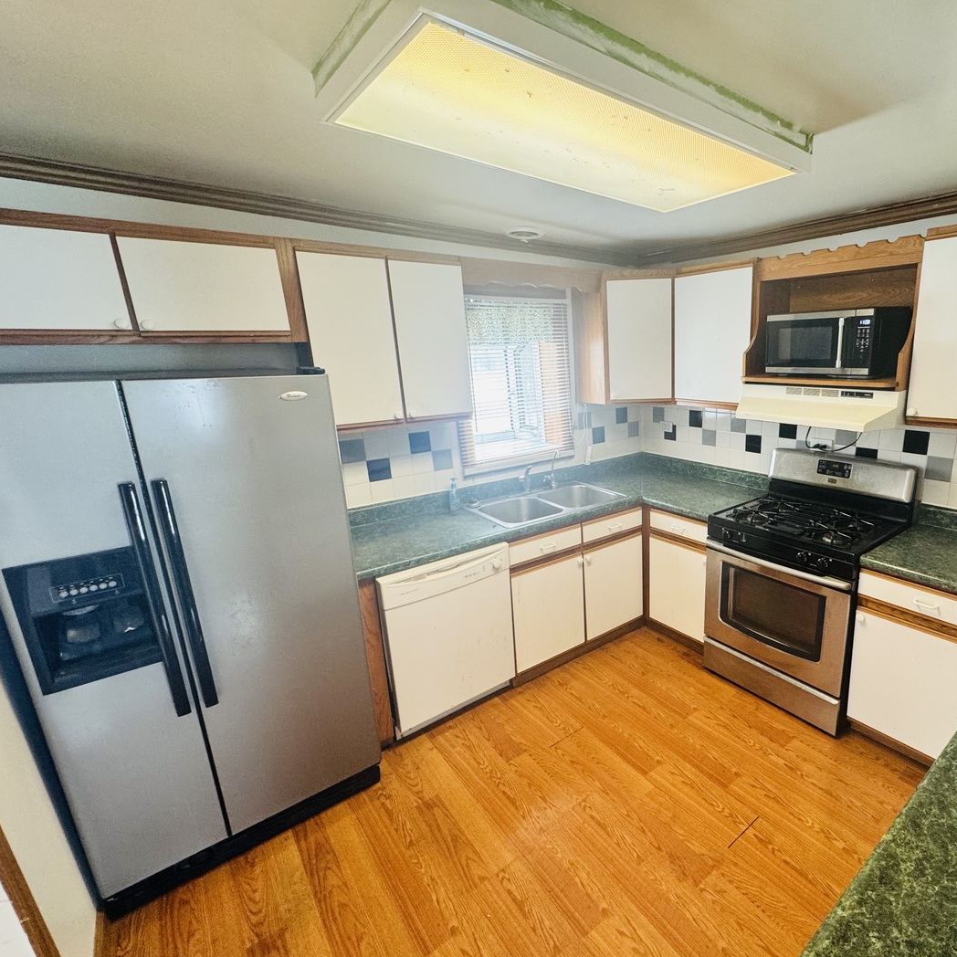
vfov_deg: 83.9
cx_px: 613
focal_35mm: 17
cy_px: 492
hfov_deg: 82.0
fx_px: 532
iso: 160
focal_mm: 2.22
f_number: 2.2
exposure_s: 1/60
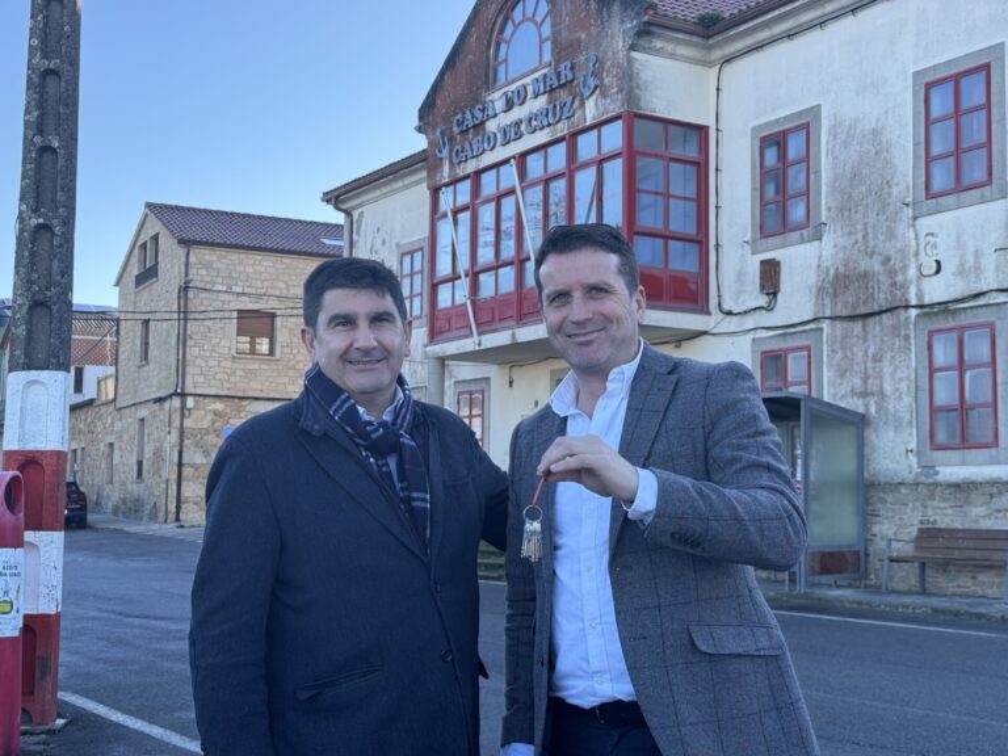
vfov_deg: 30.3
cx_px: 504
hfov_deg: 39.7
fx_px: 1398
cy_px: 378
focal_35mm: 48
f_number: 1.78
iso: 64
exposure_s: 1/774
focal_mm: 6.76
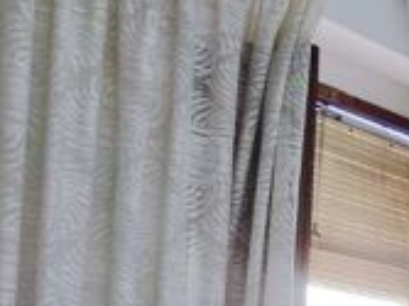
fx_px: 649
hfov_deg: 18.8
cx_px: 839
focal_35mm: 55
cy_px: 441
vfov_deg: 22.5
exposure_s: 1/50
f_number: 2.2
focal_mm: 2.2
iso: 80
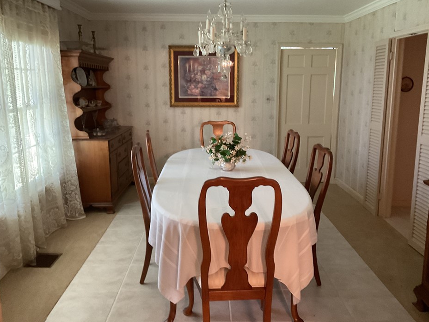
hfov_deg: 56.8
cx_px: 218
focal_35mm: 32
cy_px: 155
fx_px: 397
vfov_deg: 44.2
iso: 320
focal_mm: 3
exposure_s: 1/40
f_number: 1.8
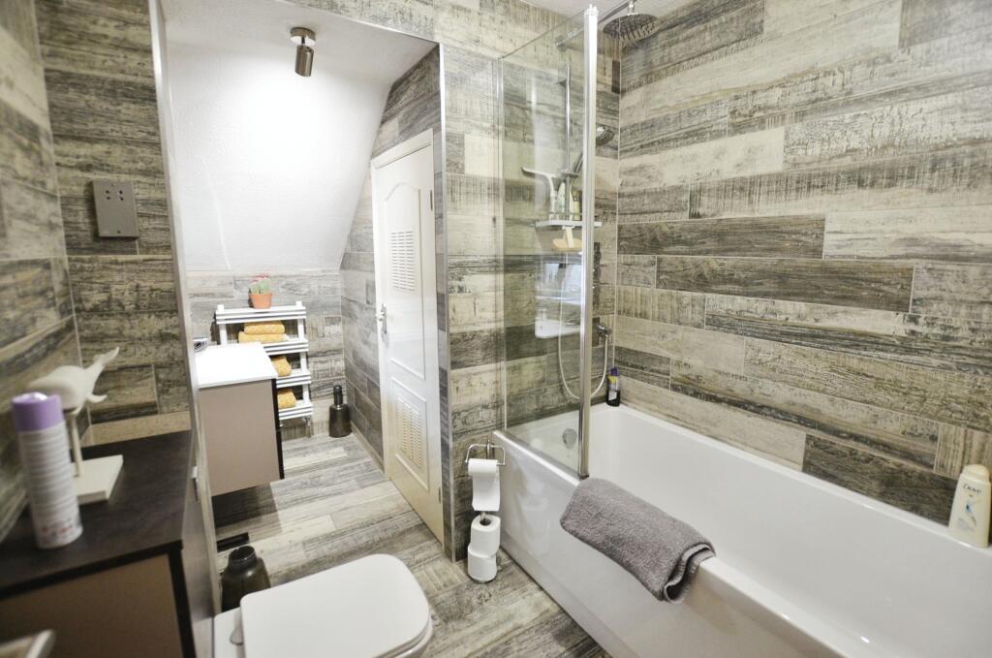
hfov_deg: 100.5
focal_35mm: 15
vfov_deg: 77.1
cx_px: 496
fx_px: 413
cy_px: 329
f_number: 4
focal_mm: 10
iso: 800
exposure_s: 1/60
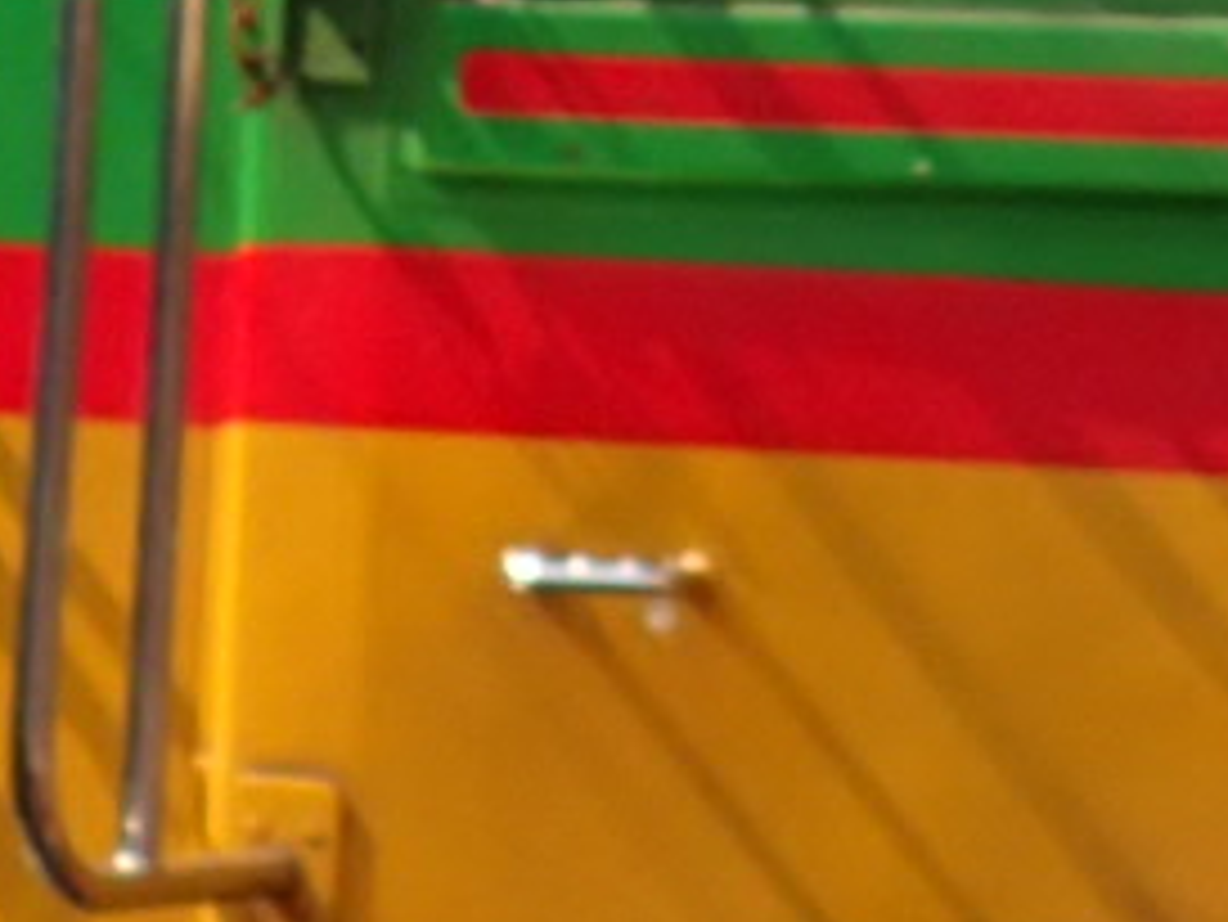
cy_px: -1250
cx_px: 652
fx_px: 6246
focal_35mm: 176
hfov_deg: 11.2
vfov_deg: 7.9
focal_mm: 4.5
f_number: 2.8
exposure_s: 1/1000
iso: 100
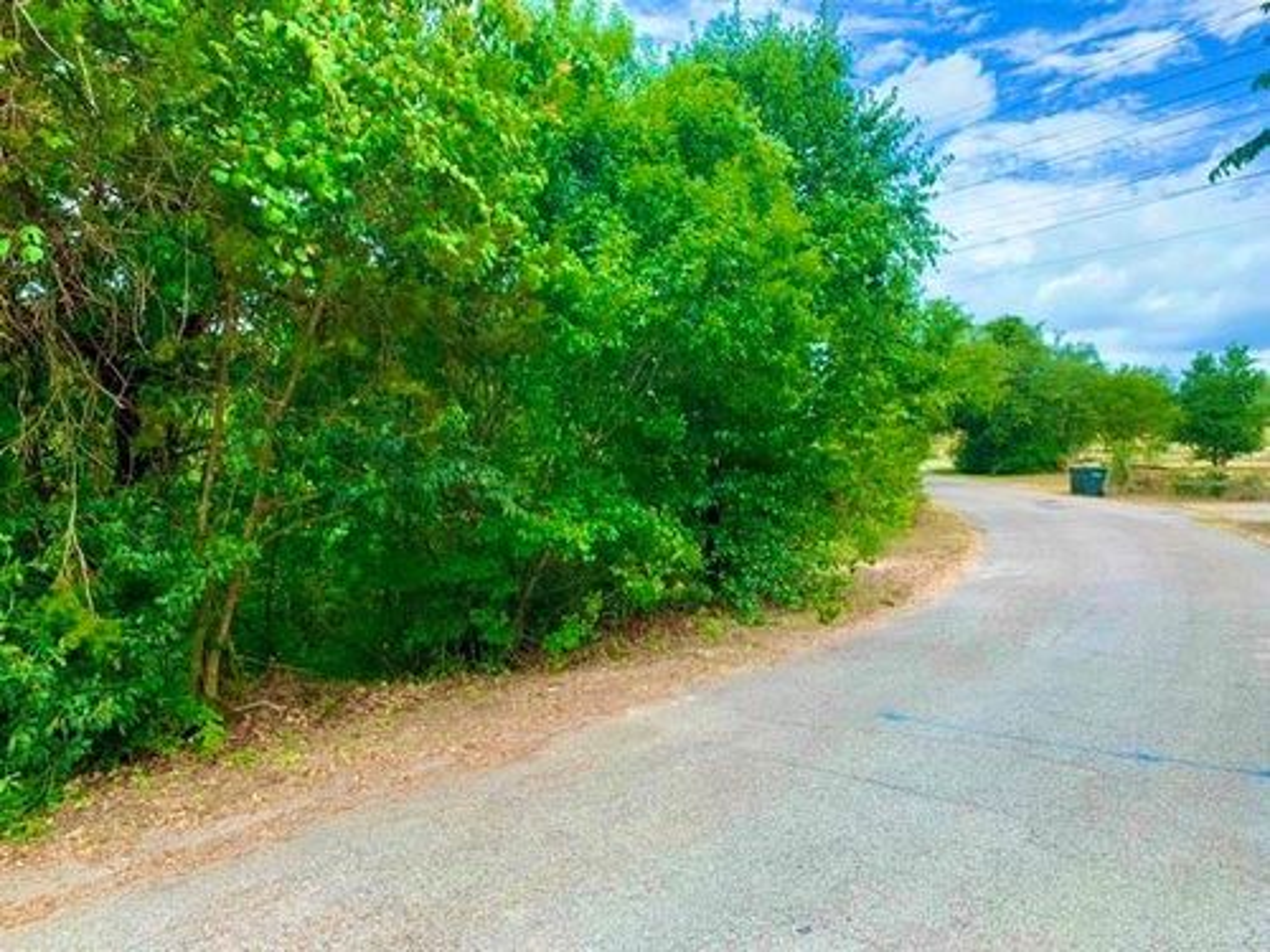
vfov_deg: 53.1
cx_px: 635
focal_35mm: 26
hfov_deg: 67.3
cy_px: 476
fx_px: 954
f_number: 1.8
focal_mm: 4.25
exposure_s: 1/378
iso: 25
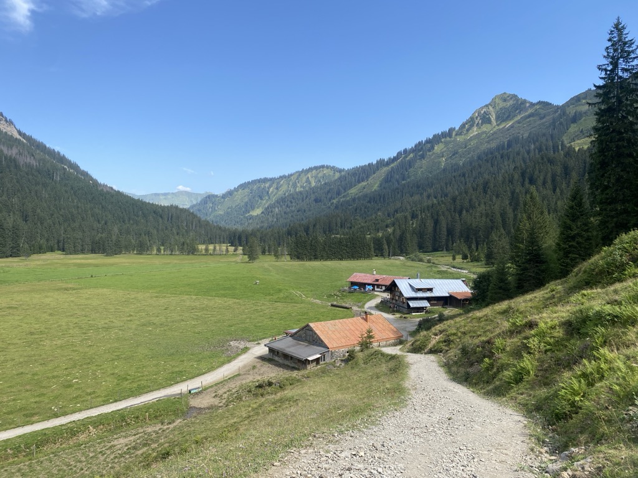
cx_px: 319
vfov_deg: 53.1
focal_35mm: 26
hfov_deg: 67.3
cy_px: 239
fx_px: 479
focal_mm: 4.25
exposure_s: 1/1565
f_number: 1.8
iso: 32
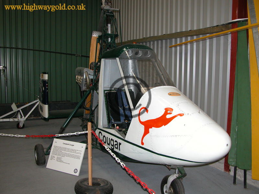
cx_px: 130
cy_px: 97
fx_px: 262
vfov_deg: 40.7
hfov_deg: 52.6
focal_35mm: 35
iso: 200
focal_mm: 8.9
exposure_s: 1/60
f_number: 2.8
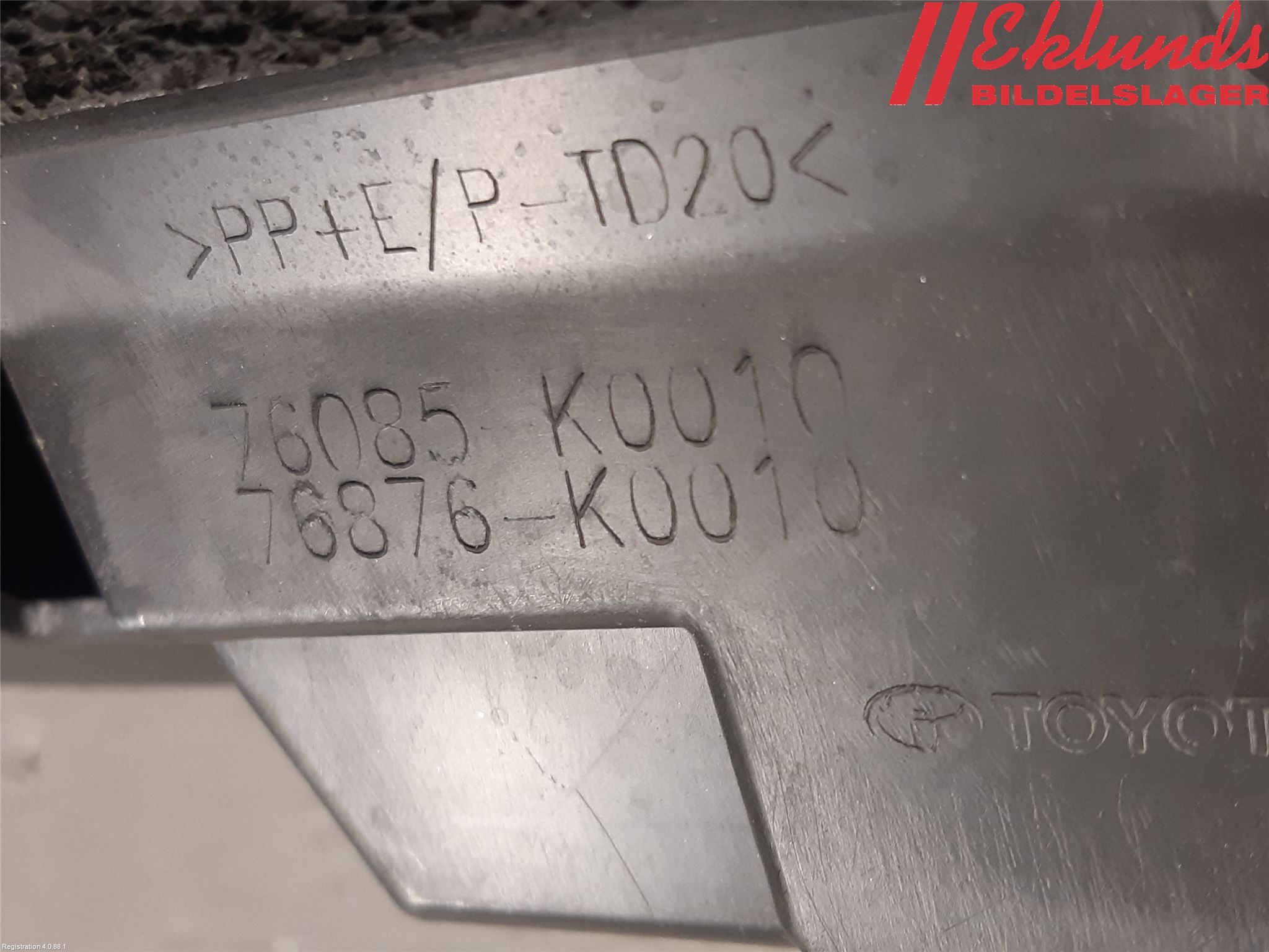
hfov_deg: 67.3
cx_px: 634
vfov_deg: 53.1
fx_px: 953
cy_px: 476
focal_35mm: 26
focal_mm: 3.93
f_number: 1.7
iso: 160
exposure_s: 1/50
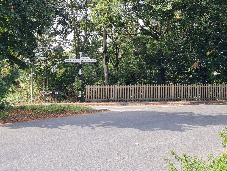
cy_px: 86
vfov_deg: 53.1
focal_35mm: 26
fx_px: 170
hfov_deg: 67.3
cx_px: 114
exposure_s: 1/593
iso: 50
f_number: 1.8
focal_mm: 5.4
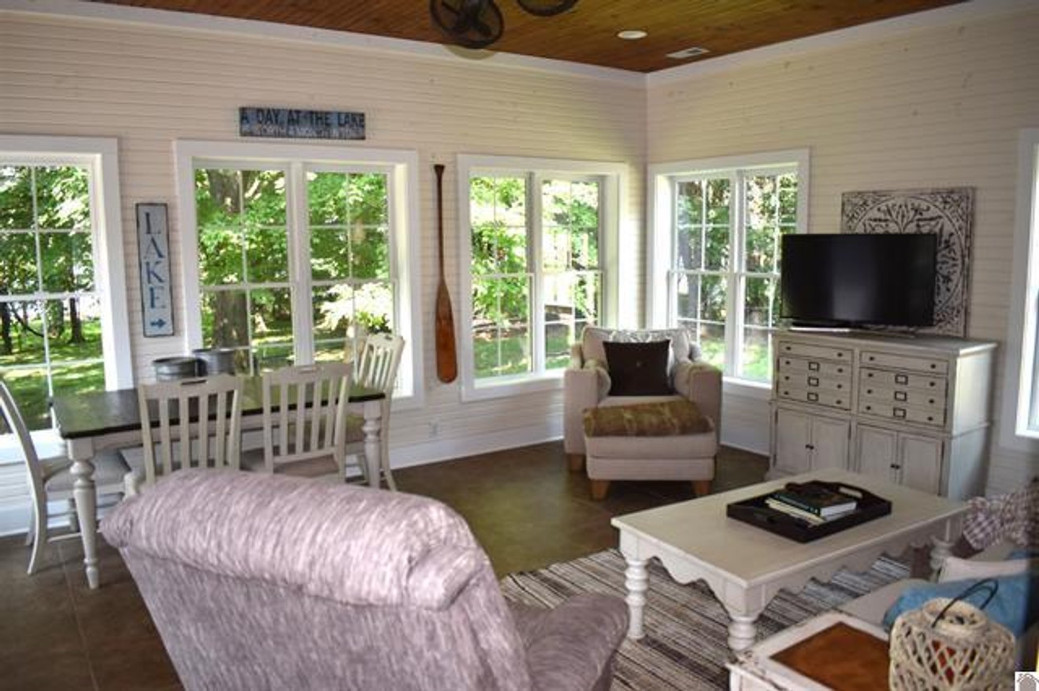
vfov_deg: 47.9
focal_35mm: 27
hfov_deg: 67.4
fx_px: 779
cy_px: 346
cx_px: 520
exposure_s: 1/200
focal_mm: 18
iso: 400
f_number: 3.5
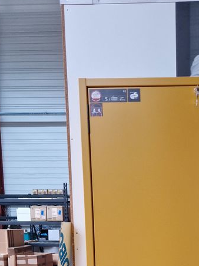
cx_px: 203
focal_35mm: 51
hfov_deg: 26.9
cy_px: 267
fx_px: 391
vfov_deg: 34.1
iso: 500
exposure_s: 1/100
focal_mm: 5.4
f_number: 1.8
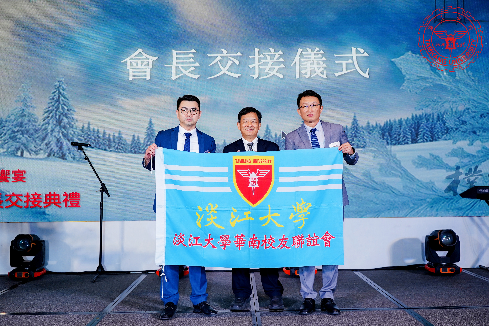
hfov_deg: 53.1
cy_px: 163
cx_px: 244
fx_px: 489
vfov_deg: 36.9
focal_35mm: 36
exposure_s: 1/200
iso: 320
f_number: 4.5
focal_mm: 36
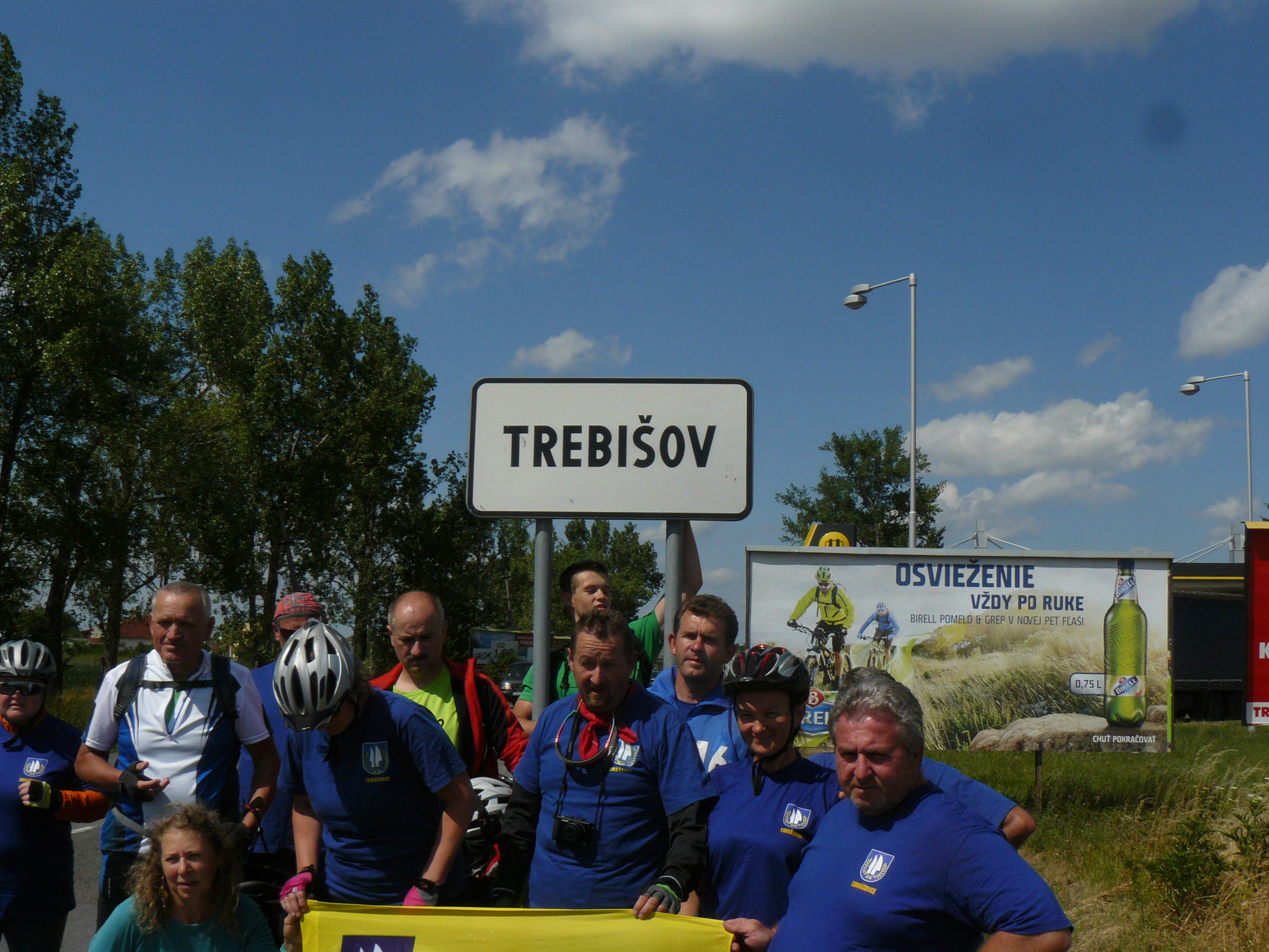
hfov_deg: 51.4
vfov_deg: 39.7
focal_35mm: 36
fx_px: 1320
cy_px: 476
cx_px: 634
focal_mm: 6
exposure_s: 1/500
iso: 100
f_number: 8
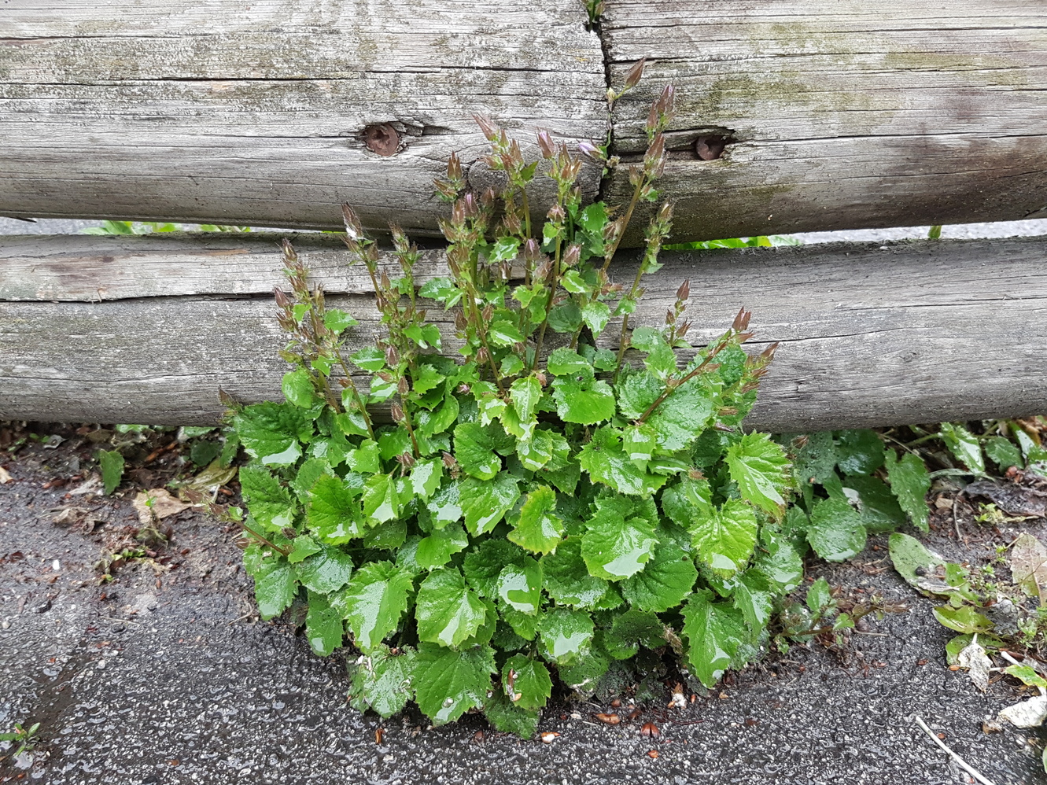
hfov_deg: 67.3
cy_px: 392
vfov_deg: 53.1
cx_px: 524
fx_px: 786
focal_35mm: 26
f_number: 1.7
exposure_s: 1/50
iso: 125
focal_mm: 4.2
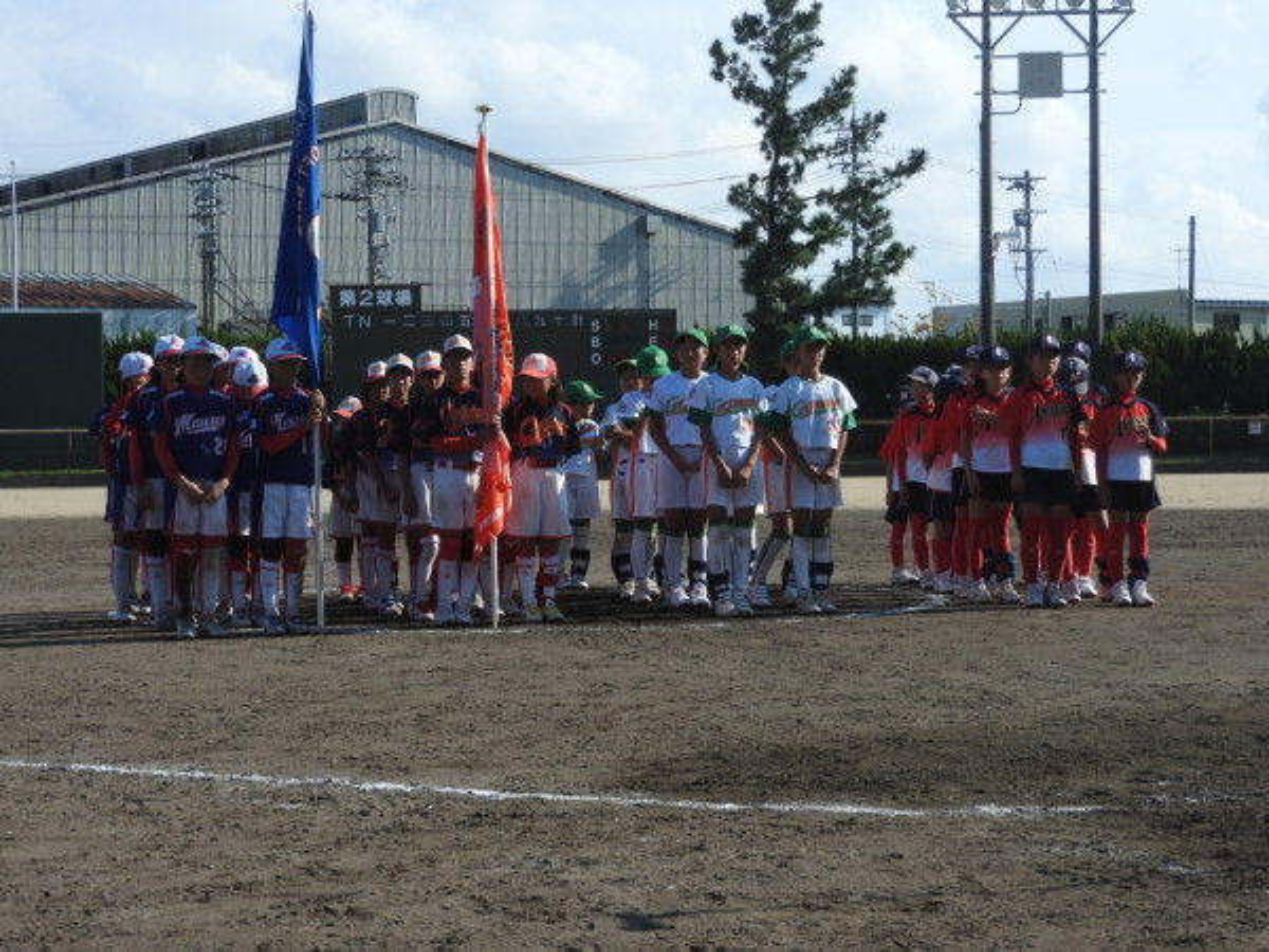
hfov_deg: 24.4
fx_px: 2933
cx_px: 634
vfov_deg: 18.4
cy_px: 476
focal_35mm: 80
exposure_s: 1/800
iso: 100
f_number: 4.5
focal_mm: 14.3
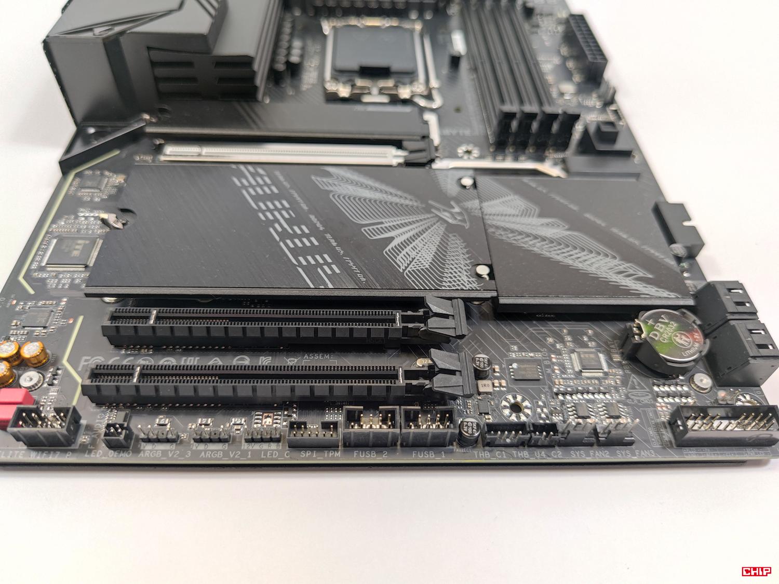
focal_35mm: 24
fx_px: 540
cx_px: 390
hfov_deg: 71.6
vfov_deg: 56.8
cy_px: 292
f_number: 1.85
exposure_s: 1/33
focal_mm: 6.78
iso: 459
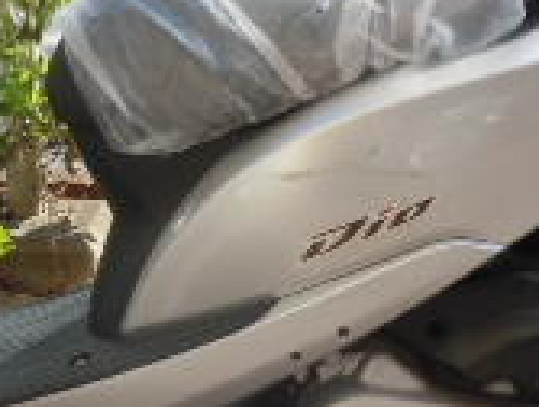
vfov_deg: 13.9
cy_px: 194
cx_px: 178
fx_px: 1670
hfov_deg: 18.3
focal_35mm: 107
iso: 100
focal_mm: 5
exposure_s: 1/250
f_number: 3.7
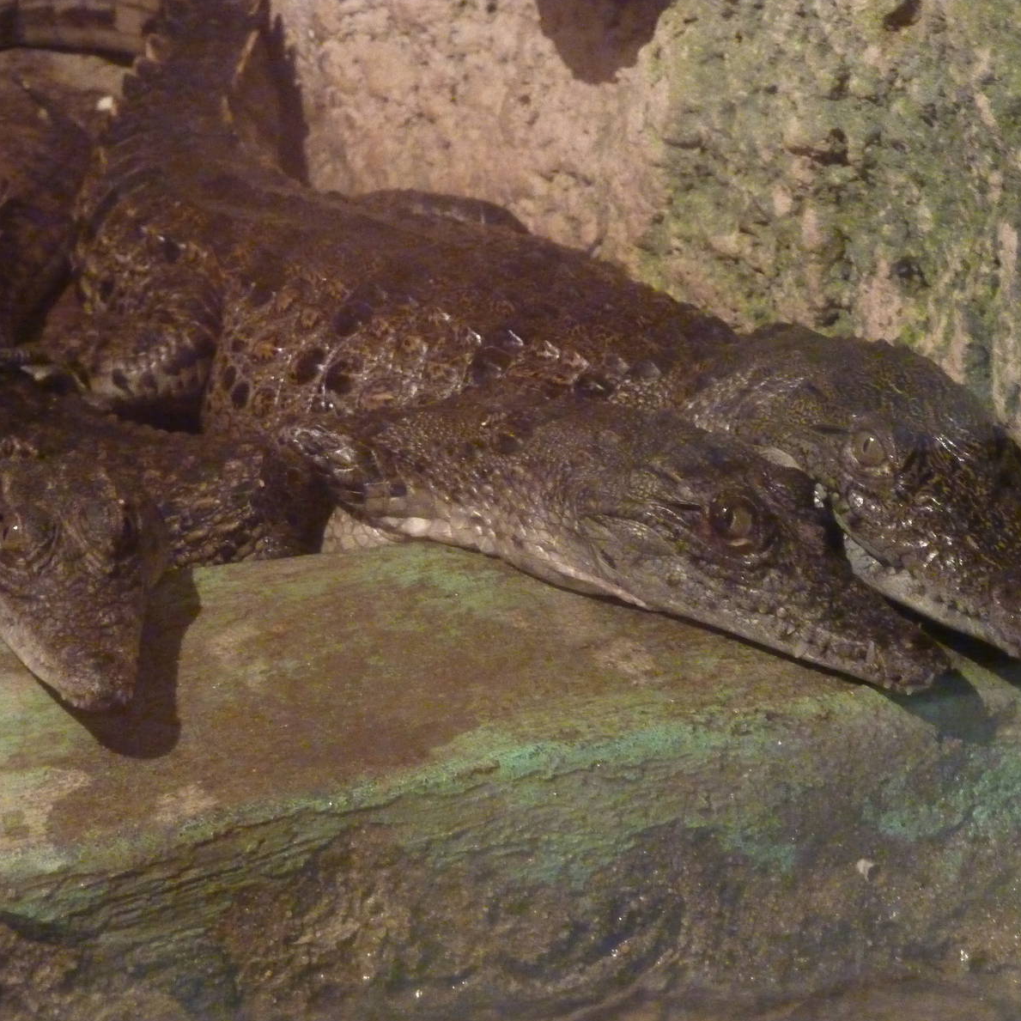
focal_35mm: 132
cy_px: 512
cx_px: 520
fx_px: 4405
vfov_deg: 13.2
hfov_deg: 13.2
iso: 800
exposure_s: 1/8
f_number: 4.4
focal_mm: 18.2
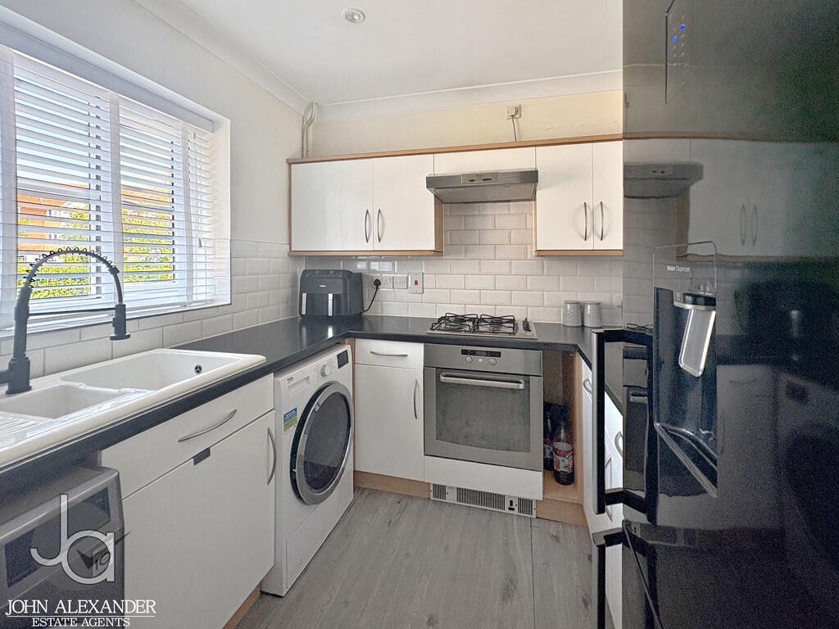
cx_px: 420
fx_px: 339
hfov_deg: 102.1
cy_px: 314
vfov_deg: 85.7
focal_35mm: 14
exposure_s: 1/95
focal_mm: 2.22
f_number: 2.2
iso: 200
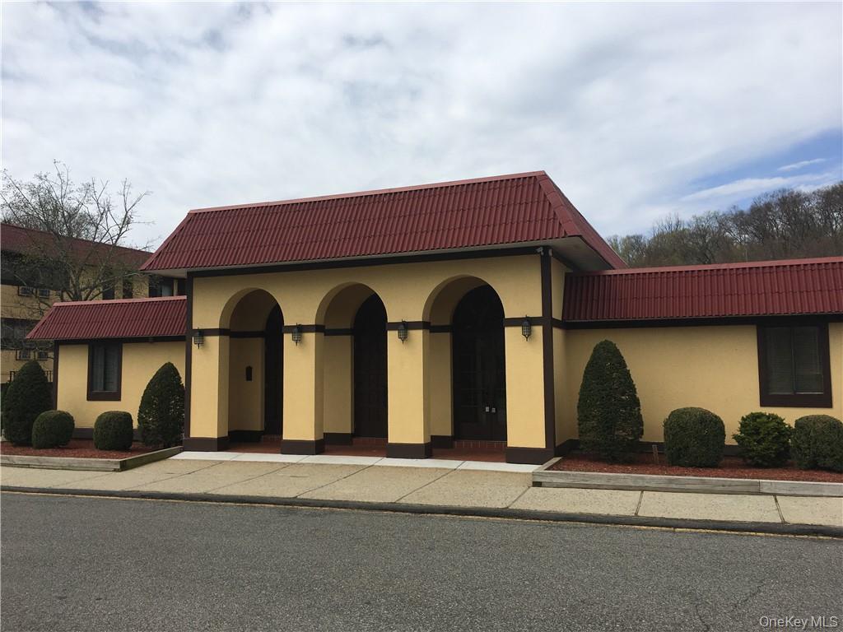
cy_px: 316
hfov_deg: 61.7
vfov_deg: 48.2
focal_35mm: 29
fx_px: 706
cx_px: 422
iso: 25
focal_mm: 4.15
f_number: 2.2
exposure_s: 1/2747
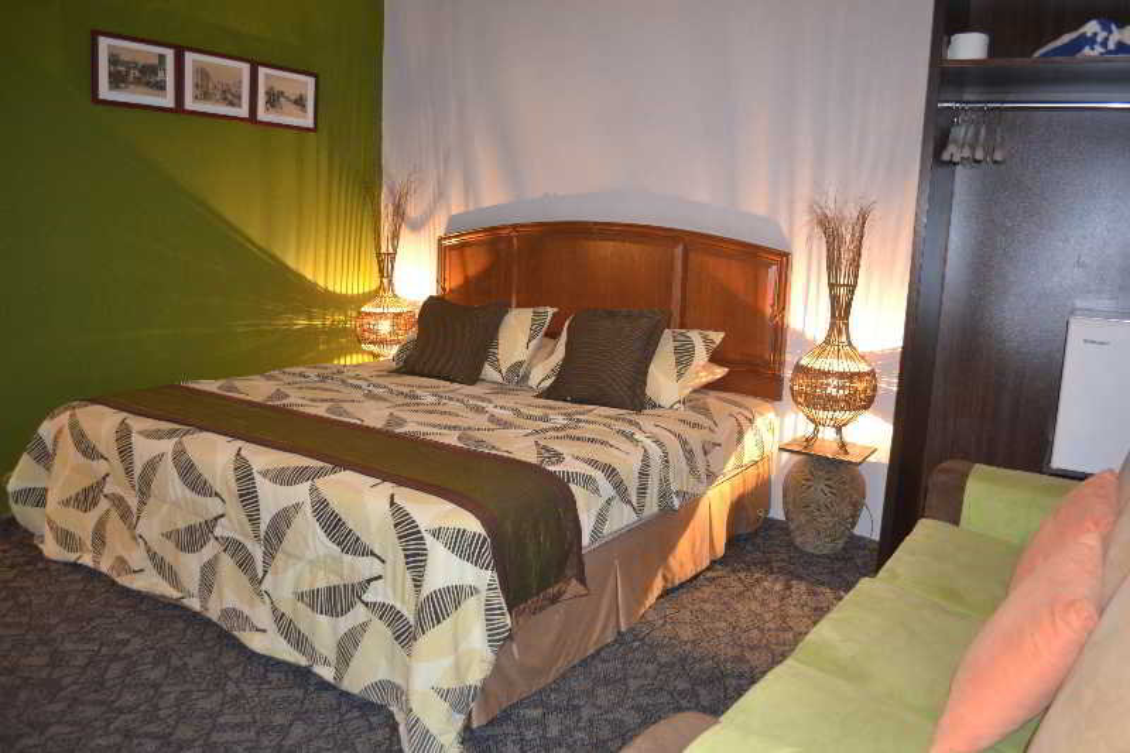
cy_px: 376
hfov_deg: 67.4
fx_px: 847
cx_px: 565
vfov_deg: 47.9
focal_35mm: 27
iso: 800
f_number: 3.5
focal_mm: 18
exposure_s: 1/10
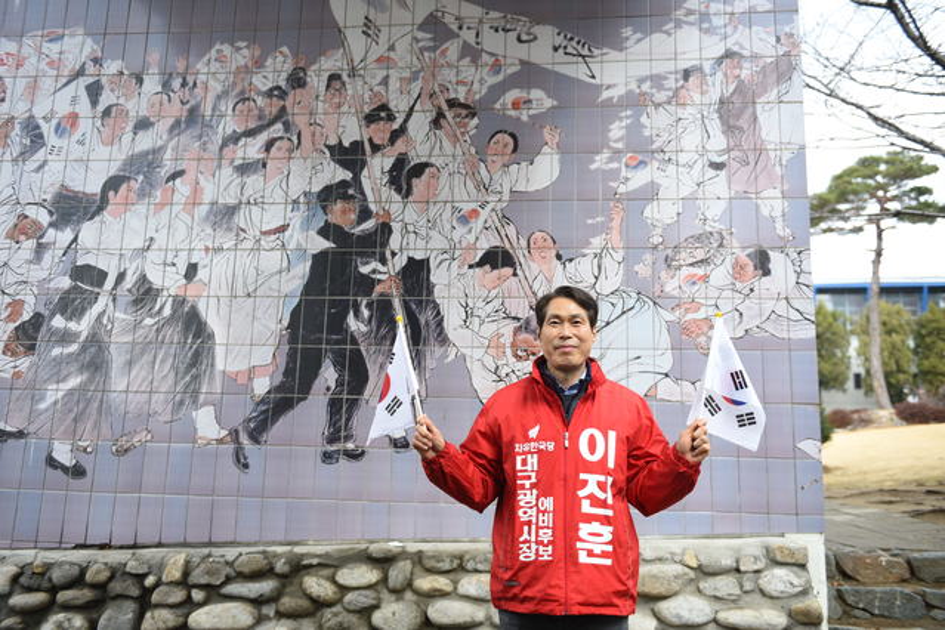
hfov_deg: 58.7
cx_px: 472
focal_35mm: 32
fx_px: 840
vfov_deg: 41.1
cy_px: 315
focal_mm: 32
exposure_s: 1/250
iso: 160
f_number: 2.8
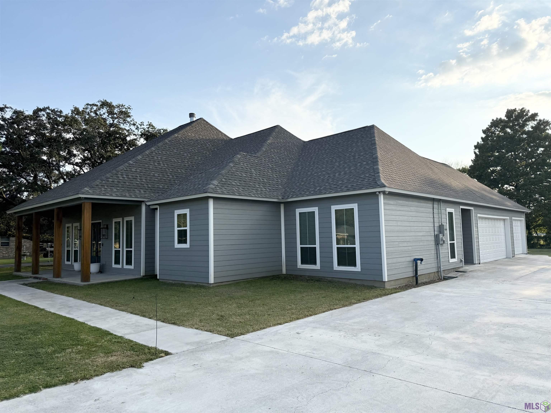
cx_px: 276
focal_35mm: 24
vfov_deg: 56.8
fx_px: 382
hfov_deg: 71.6
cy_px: 206
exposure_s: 1/4673
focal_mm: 6.76
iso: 100
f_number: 1.78
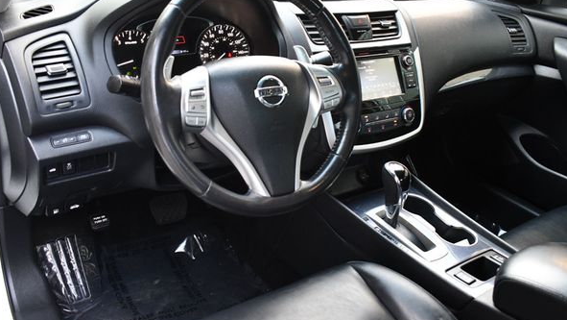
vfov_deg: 34.7
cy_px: 147
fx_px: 511
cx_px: 278
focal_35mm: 34
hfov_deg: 58.0
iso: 2000
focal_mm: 20
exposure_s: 1/125
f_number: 3.5
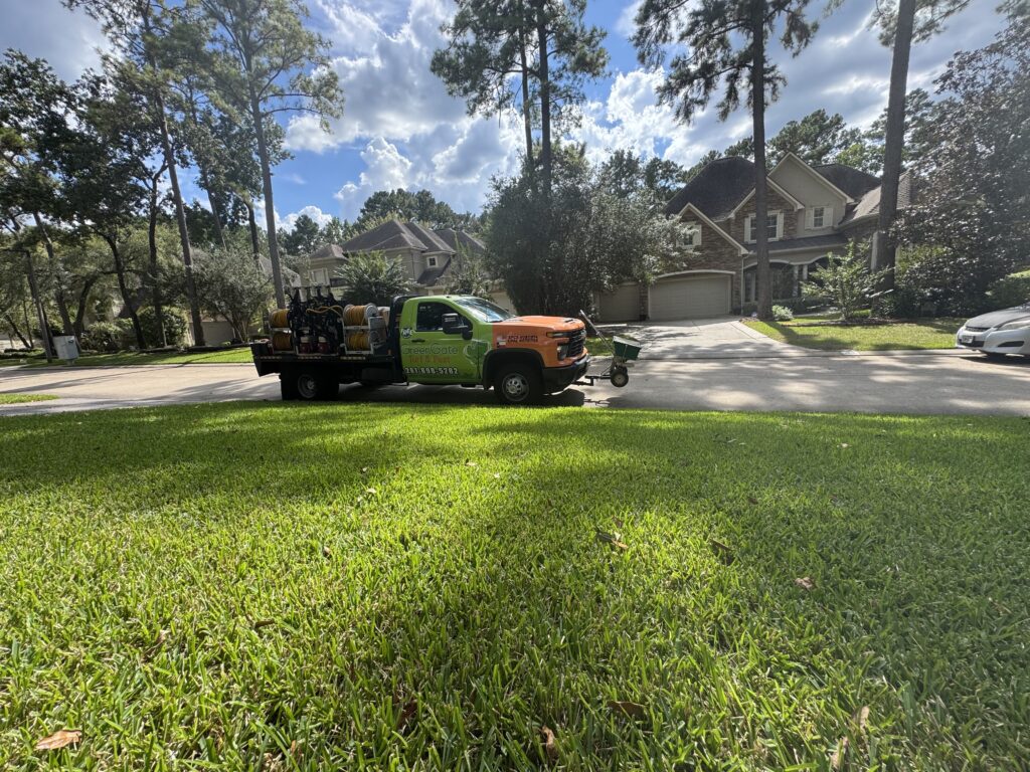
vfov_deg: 85.7
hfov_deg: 102.1
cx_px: 515
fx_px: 417
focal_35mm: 14
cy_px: 386
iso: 40
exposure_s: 1/756
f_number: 2.2
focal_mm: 2.22
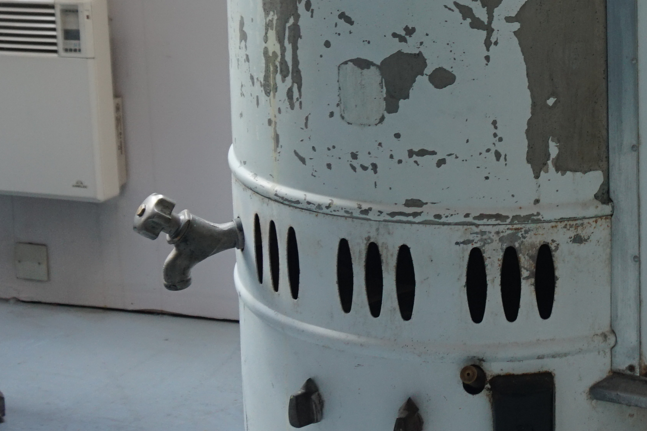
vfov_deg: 16.9
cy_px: -39
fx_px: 1401
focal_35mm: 78
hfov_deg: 24.3
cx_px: 709
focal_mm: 16
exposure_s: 1/60
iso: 200
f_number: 4
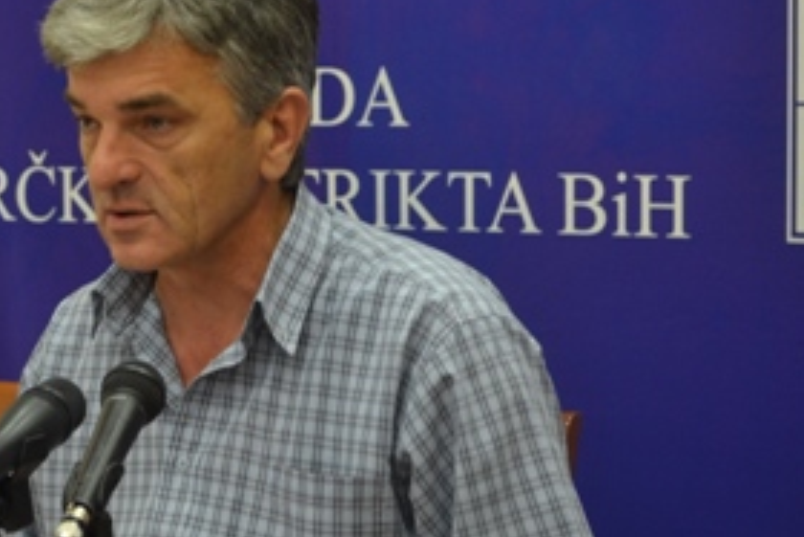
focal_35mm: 151
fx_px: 3374
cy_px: 300
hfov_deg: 13.5
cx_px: 106
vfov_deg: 9.1
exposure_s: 1/30
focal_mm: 44
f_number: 5.3
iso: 400
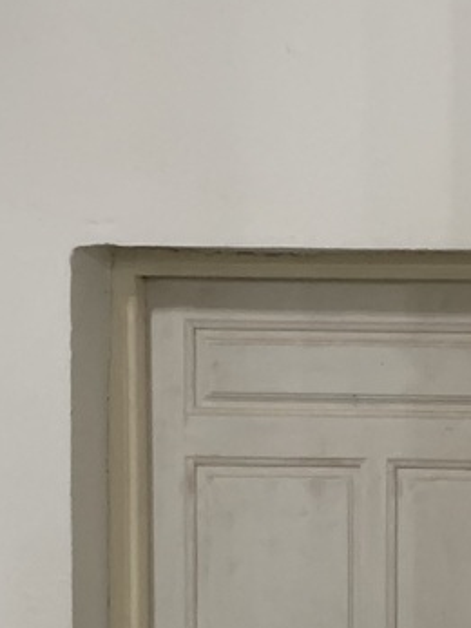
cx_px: 563
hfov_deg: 13.3
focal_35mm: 108
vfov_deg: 18.1
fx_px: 1961
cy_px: 489
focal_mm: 4.25
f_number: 1.8
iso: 320
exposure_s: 1/33
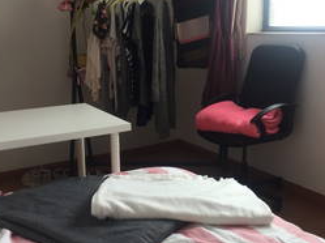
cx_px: 196
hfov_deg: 44.6
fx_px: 394
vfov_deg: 34.3
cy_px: 122
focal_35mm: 42
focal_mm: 4.15
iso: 40
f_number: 2.2
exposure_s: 1/100
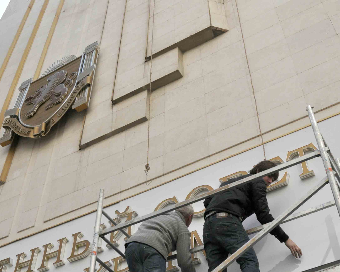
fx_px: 503
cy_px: 96
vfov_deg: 30.1
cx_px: 157
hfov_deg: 37.3
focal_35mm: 50
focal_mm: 18
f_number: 8
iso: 800
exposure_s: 1/1250
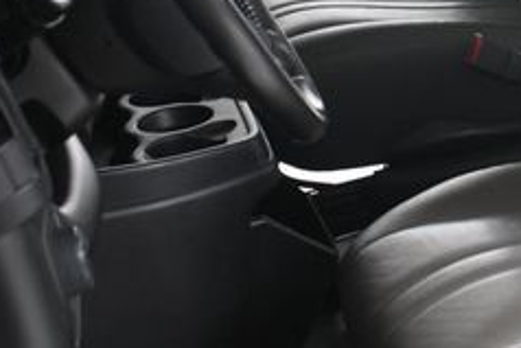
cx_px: 620
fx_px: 1405
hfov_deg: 19.8
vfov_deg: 14.0
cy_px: 15
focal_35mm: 97
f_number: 4
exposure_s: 1/160
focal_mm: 18
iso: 100
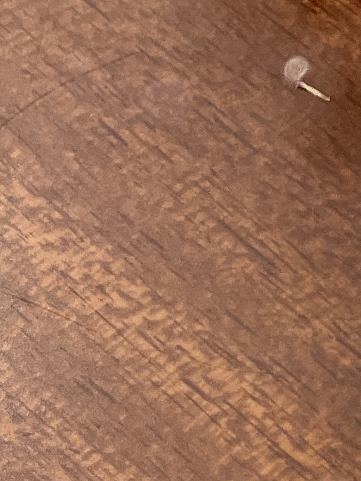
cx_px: 739
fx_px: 1795
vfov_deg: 14.7
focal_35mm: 129
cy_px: 596
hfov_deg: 10.5
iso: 64
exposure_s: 1/100
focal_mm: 4.2
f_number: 1.6
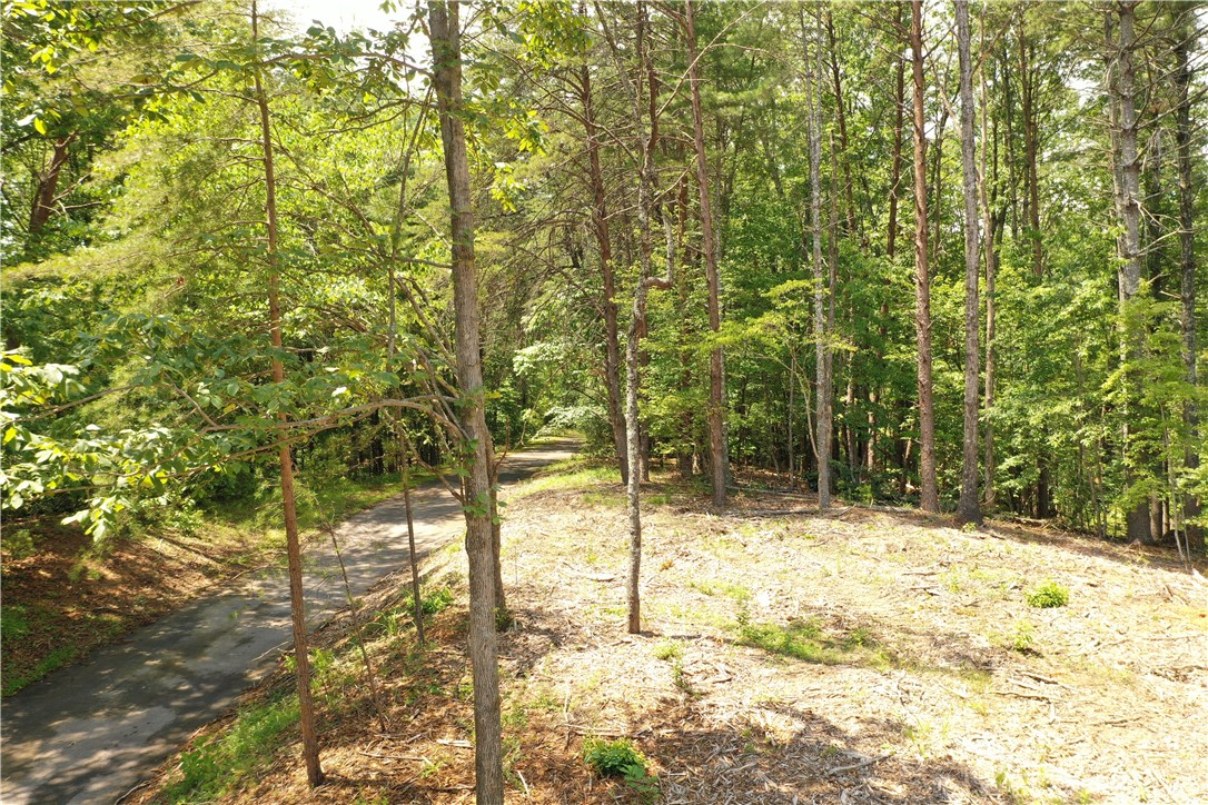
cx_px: 604
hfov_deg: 65.5
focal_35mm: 28
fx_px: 939
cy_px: 402
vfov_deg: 46.4
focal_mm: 10.26
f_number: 4.5
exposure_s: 1/120
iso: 100
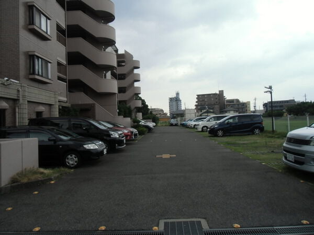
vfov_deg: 56.8
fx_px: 218
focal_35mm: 24
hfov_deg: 71.6
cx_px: 157
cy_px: 118
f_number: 3
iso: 64
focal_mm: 4.24
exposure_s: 1/320
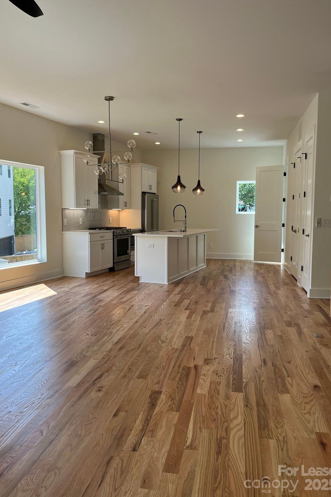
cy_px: 243
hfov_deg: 46.4
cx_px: 158
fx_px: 386
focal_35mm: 28
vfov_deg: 65.5
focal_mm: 5.1
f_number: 1.6
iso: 50
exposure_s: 1/335
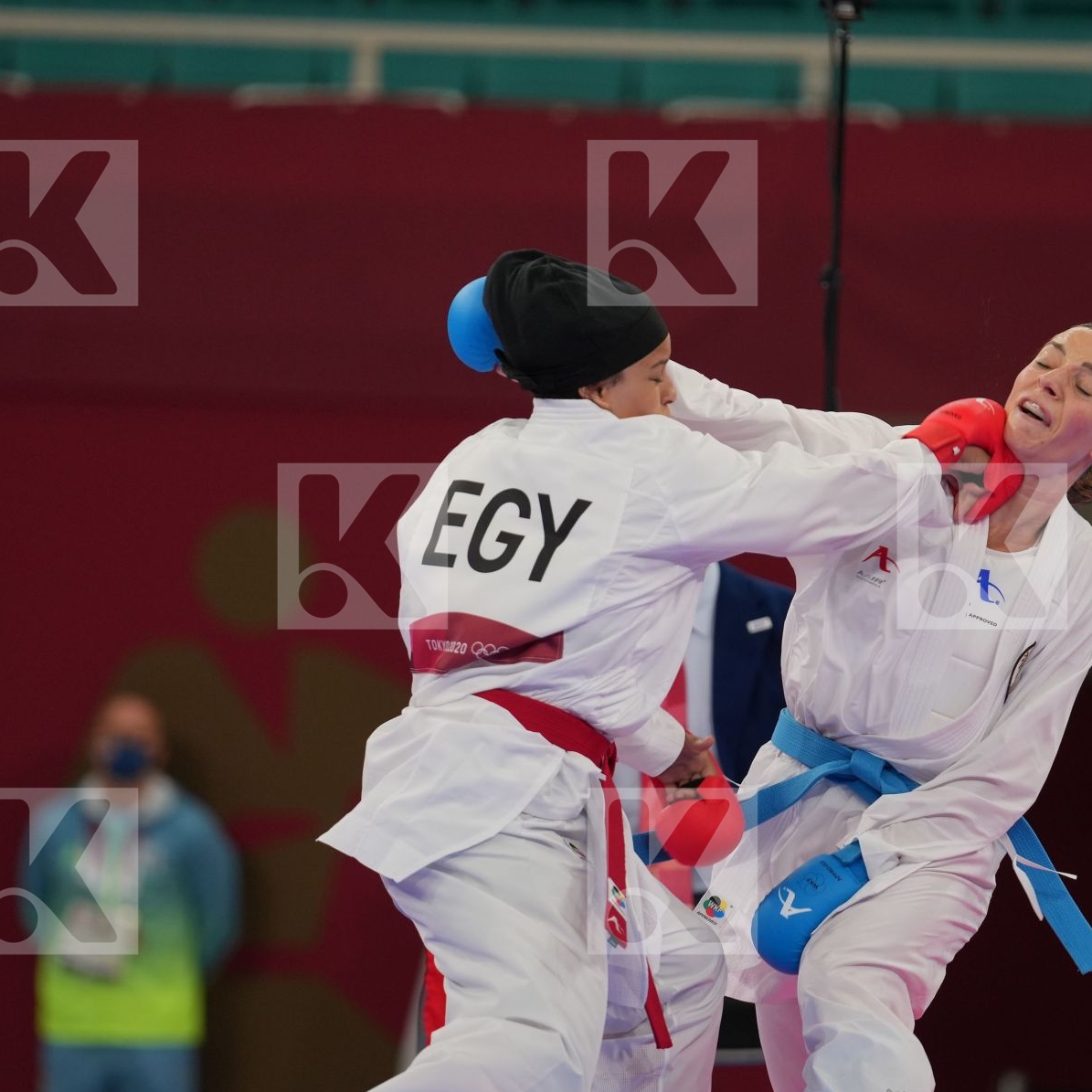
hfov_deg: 4.6
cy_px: 546
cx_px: 673
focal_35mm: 384
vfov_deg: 4.6
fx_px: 13705
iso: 500
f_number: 2.8
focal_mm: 200
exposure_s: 1/1000
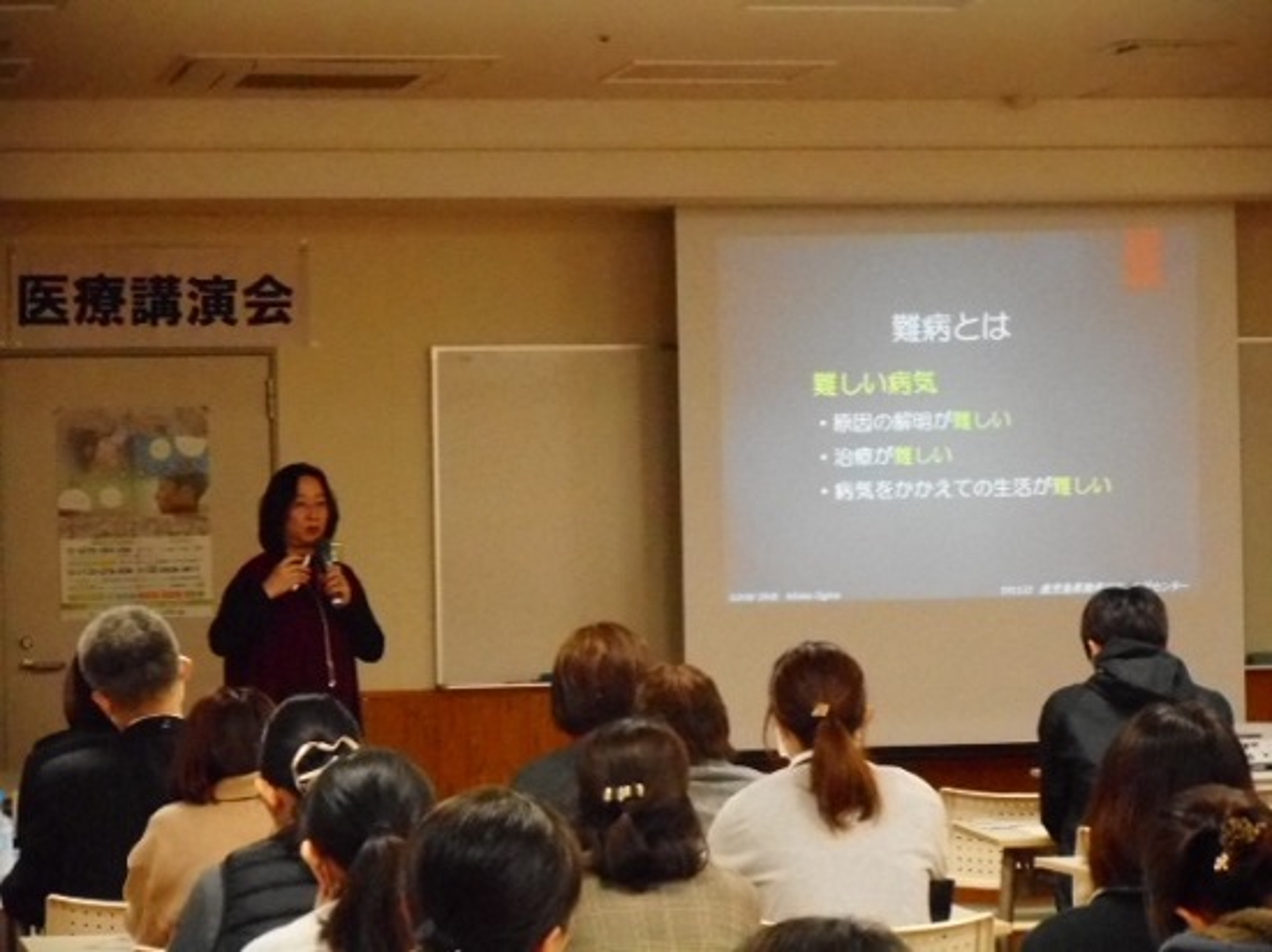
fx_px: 4922
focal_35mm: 134
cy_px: 476
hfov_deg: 14.7
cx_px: 636
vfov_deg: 11.1
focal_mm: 23.9
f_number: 6.1
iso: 1600
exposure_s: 1/60
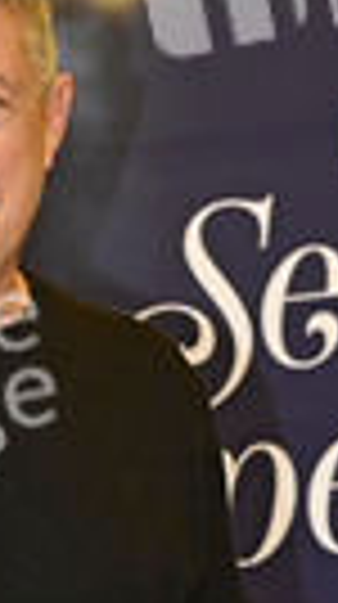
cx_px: -45
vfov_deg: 10.8
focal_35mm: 197
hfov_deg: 6.1
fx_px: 3151
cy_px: 626
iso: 3200
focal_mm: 63
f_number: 5
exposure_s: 1/200
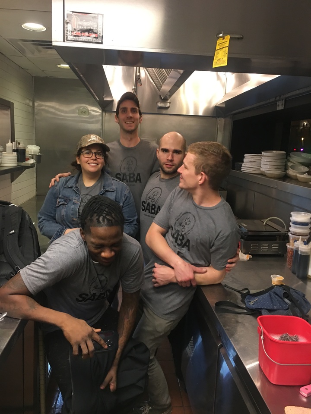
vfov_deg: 61.7
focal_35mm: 29
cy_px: 207
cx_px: 156
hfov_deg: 48.2
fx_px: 347
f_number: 2.2
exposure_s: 1/15
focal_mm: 4.15
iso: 80
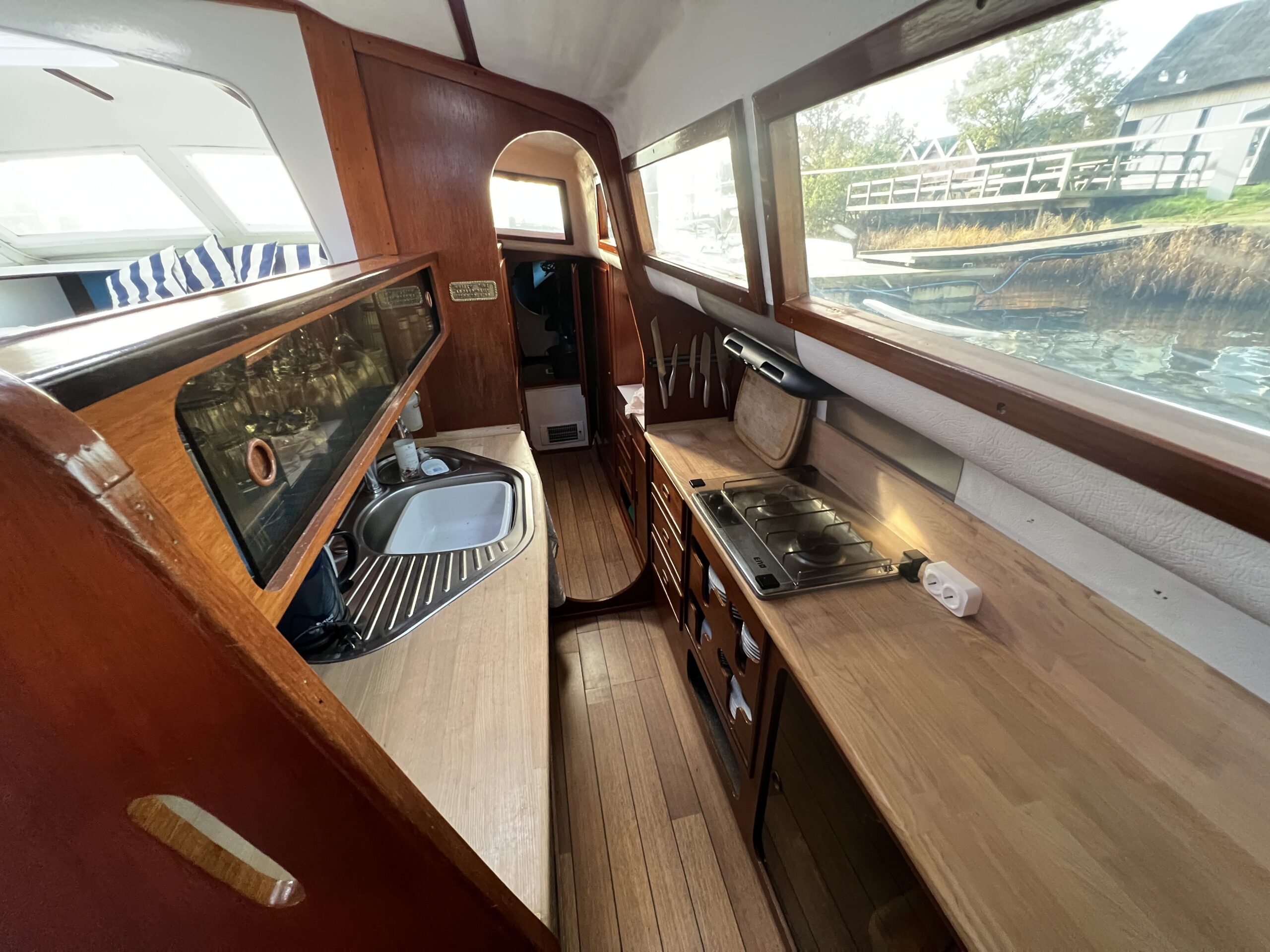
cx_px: 635
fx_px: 477
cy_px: 476
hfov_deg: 106.2
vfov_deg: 89.9
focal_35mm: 13
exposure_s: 1/60
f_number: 1.8
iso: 500
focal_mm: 1.57
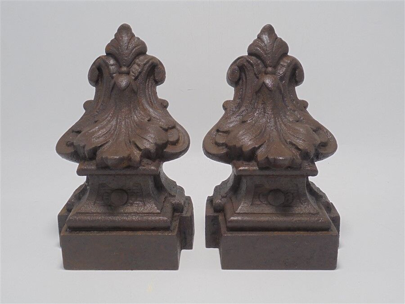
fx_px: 445
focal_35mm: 38
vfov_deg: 37.7
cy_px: 152
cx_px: 202
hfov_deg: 49.0
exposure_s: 1/50
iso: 100
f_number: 4.2
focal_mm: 6.9
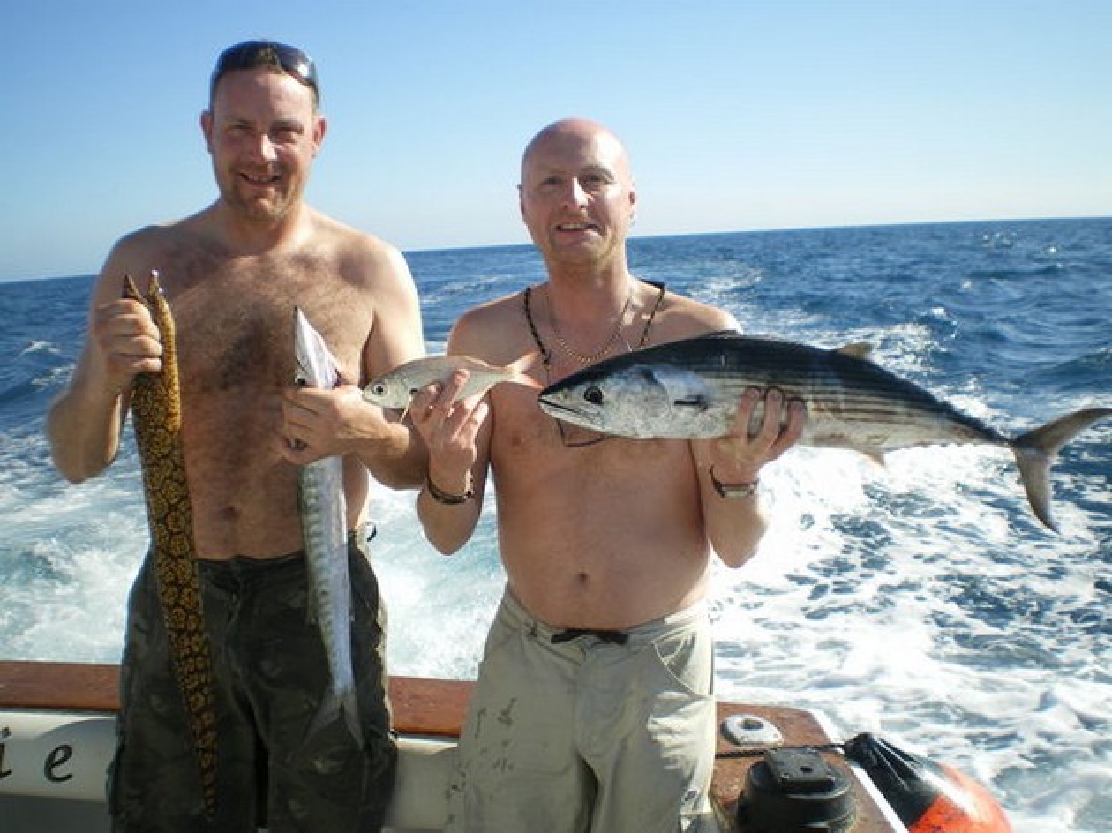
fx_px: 1156
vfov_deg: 39.6
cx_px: 556
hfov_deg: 51.4
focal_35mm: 36
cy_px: 416
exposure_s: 1/400
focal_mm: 6.3
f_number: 4.6
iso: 50
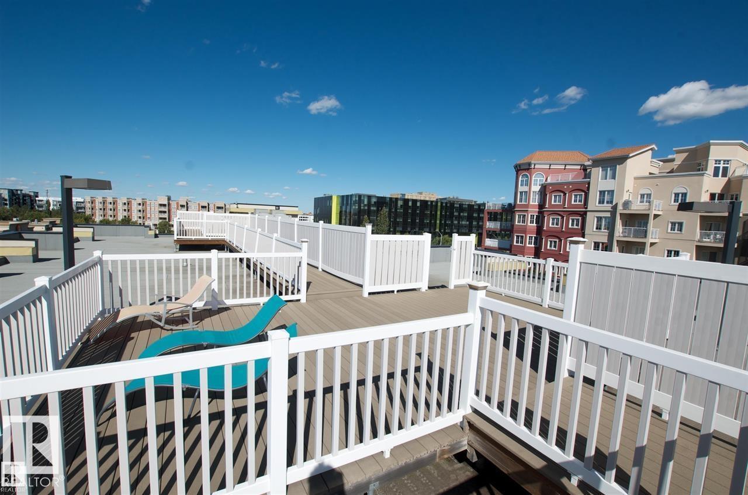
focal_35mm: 15
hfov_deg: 100.5
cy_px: 248
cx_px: 374
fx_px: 311
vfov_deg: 77.0
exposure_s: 1/320
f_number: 9
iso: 100
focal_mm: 10
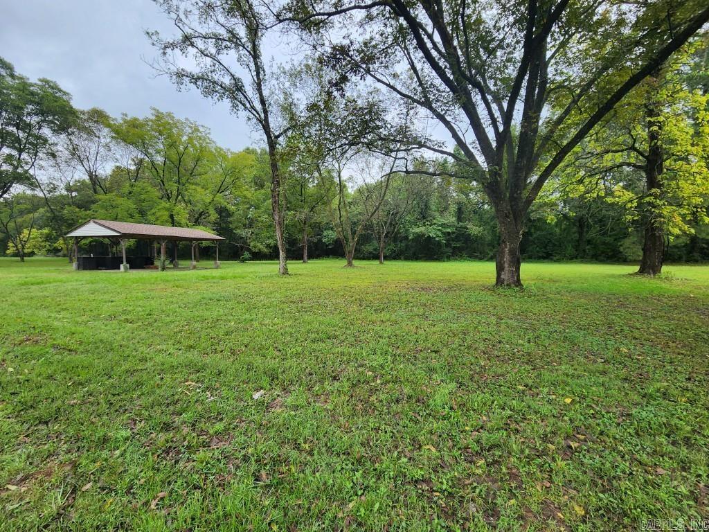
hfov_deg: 106.2
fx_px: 266
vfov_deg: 89.9
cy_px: 266
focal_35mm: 13
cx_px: 354
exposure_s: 1/406
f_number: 2.2
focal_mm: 2.2
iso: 50
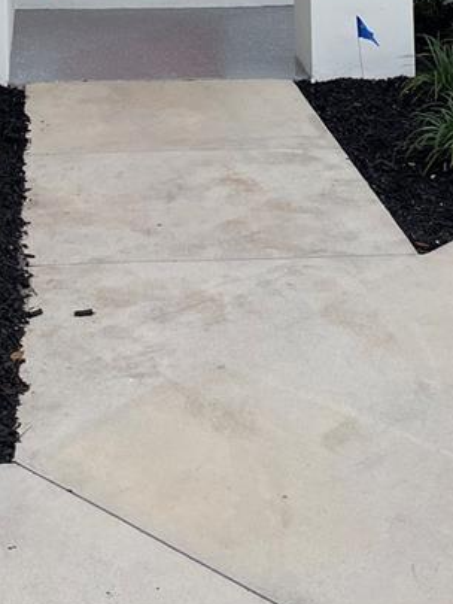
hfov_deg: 18.9
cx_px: 85
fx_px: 1343
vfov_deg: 22.4
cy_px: -200
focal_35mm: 77
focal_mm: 4.2
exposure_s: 1/135
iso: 32
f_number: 1.6
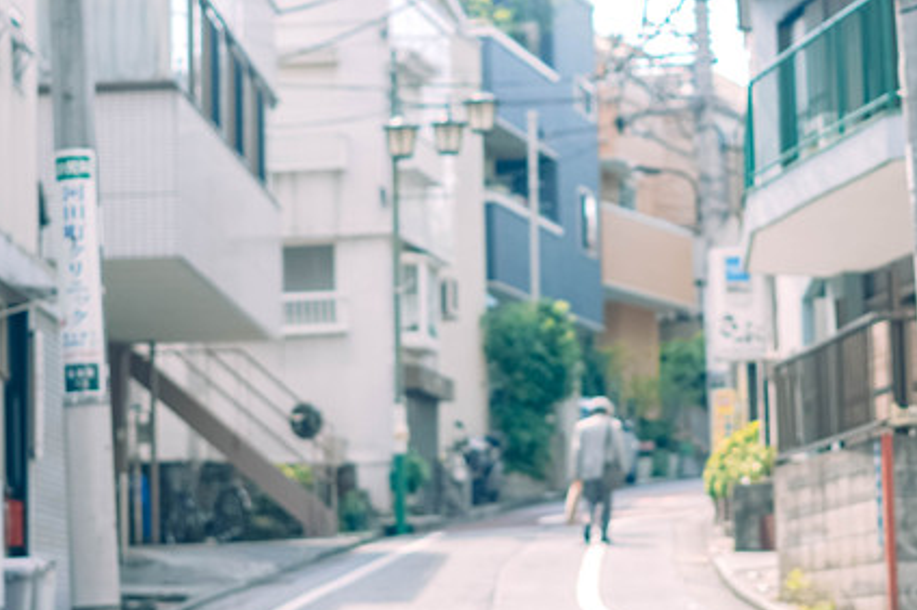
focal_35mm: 118
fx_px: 3003
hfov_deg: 17.3
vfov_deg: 11.6
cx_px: 588
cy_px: 288
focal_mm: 50
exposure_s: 1/1000
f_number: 2
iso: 80
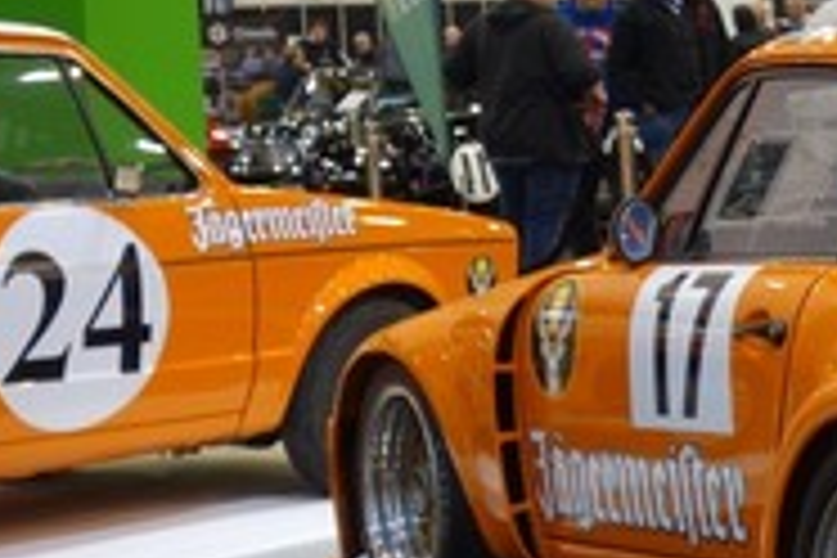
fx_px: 3069
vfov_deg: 10.4
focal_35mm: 132
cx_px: 1242
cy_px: 216
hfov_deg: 14.5
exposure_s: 1/50
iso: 200
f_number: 2.8
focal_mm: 15.28
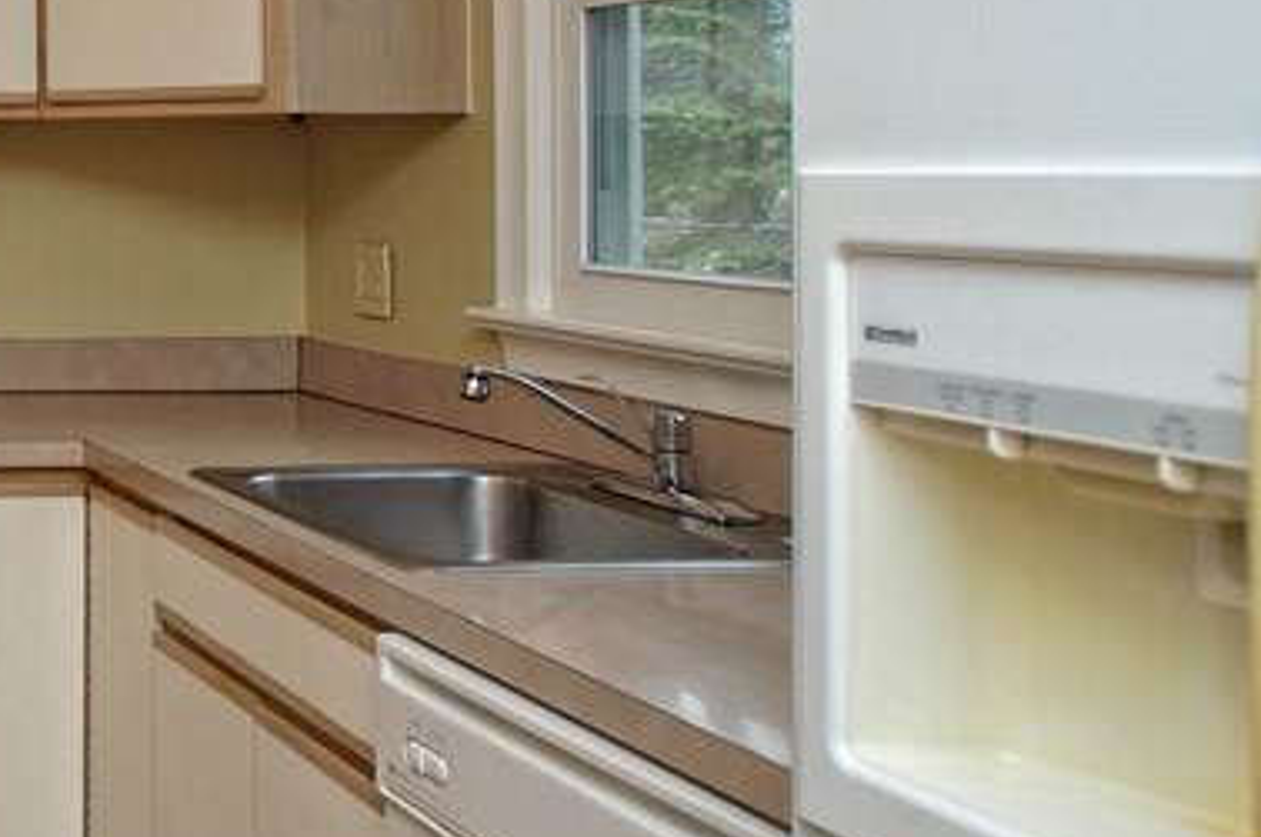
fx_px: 1659
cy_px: 113
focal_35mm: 47
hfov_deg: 30.3
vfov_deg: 27.5
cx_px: -477
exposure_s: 1/8
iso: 100
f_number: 4.5
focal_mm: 11
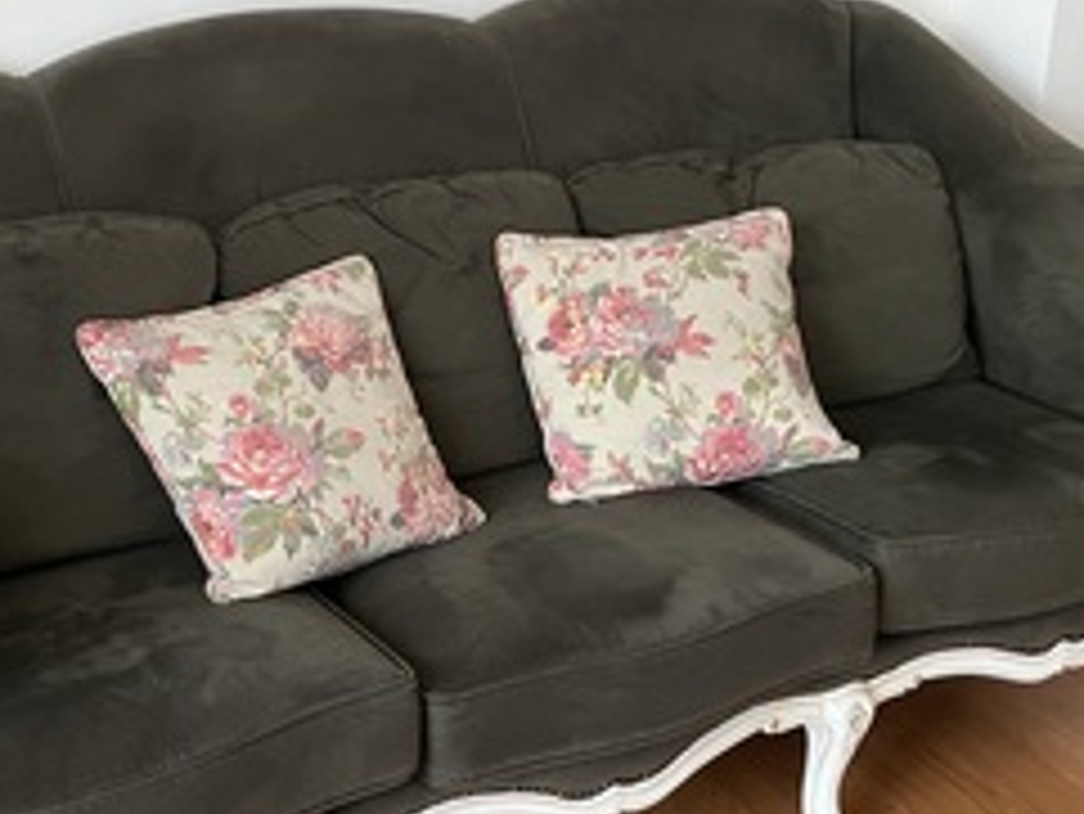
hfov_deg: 35.8
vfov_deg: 27.4
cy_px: 533
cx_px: 353
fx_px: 1661
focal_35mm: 53
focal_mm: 3.99
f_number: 1.8
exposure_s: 1/55
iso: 320
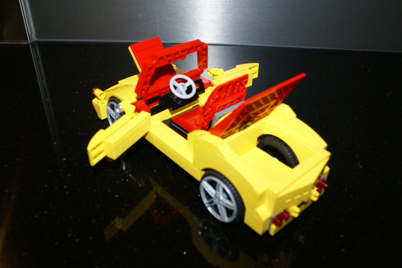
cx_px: 201
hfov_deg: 57.2
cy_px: 134
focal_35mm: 33
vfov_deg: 40.0
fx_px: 368
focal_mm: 22
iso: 400
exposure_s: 1/60
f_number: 5.6
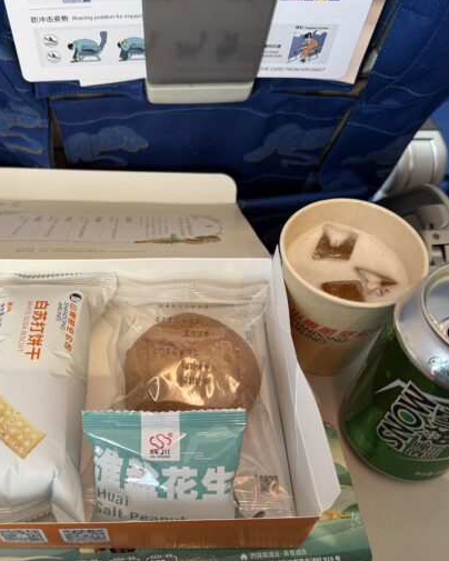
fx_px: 532
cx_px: 147
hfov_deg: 45.1
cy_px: 282
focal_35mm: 32
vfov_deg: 55.7
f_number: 1.78
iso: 200
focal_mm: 6.76
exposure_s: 1/64
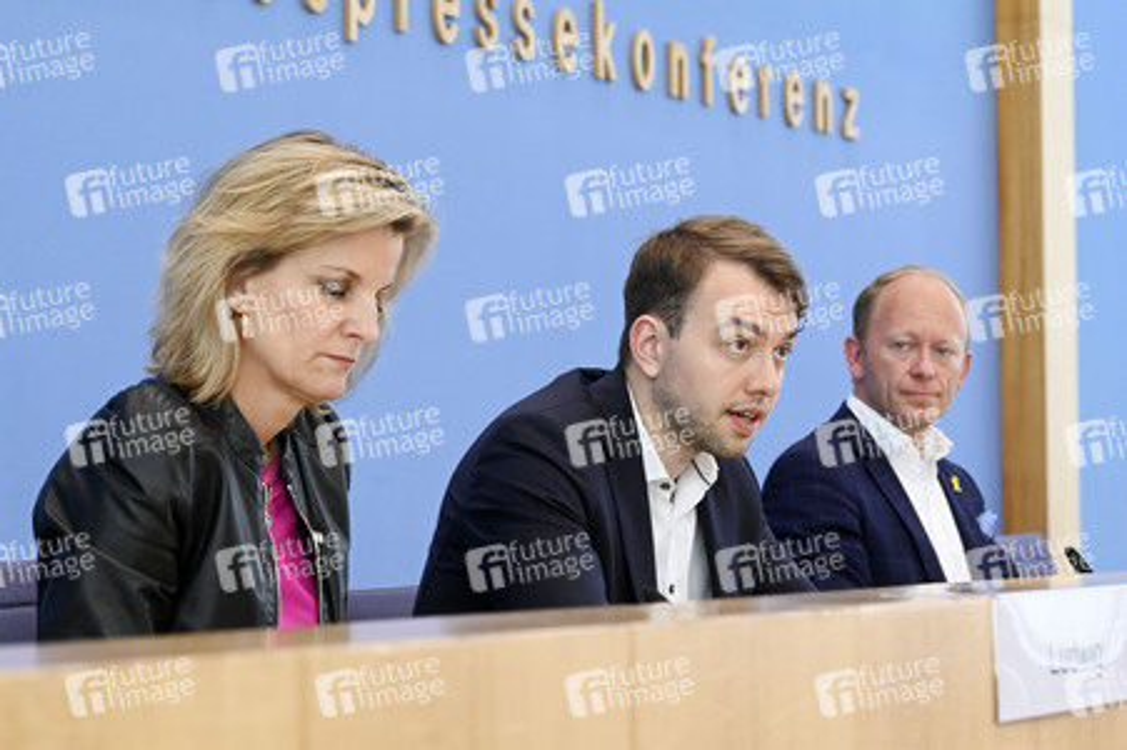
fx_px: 2252
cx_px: 564
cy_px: 375
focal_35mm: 72
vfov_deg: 18.9
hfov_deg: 28.1
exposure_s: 1/640
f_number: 6.3
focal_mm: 72
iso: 3200
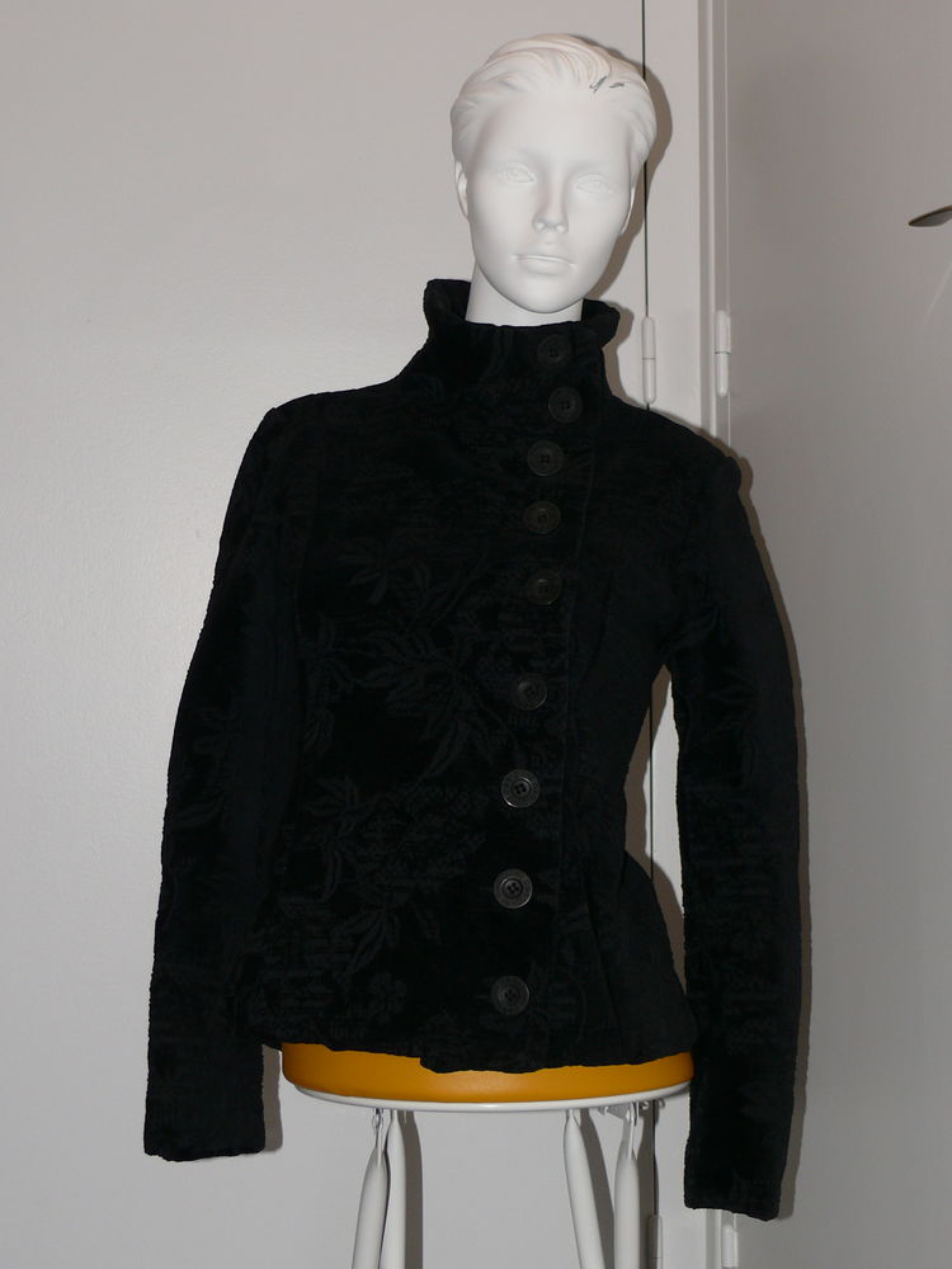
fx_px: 2970
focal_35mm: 81
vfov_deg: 24.1
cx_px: 476
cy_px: 634
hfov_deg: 18.2
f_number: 3.2
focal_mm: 13
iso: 100
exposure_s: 1/30
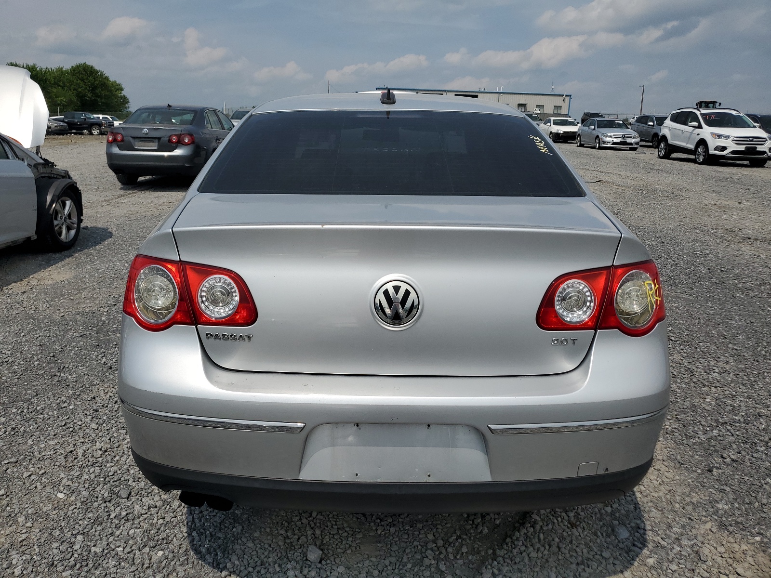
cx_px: 386
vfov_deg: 53.1
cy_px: 289
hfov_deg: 67.3
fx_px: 579
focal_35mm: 26
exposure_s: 1/10000
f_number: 1.5
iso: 50
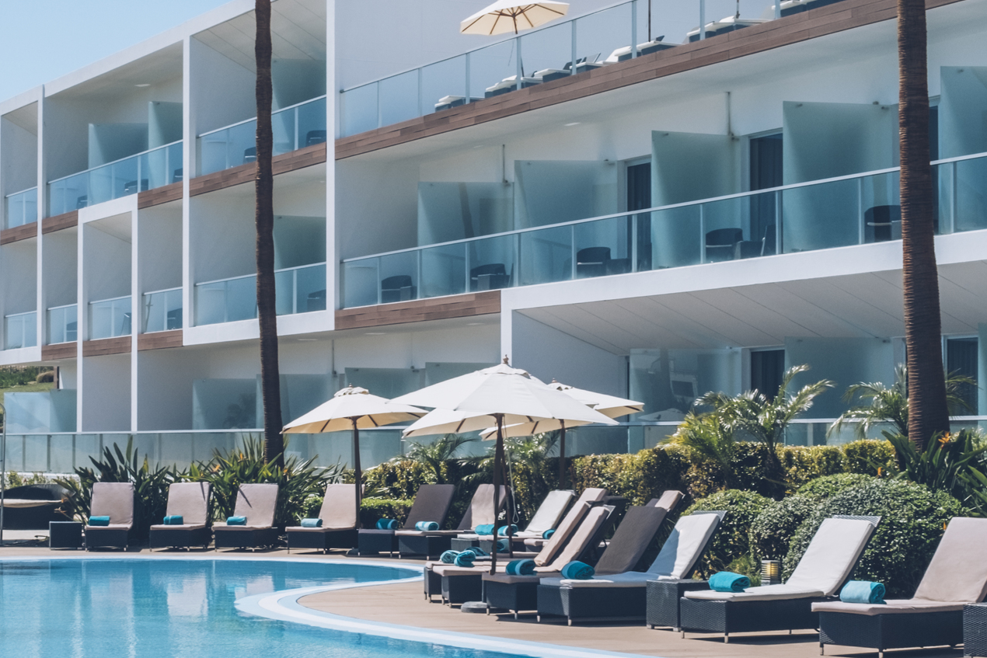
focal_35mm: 86
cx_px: 366
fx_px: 2358
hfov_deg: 23.6
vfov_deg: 15.9
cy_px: 378
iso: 160
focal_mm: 23
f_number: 10
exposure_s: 1/125
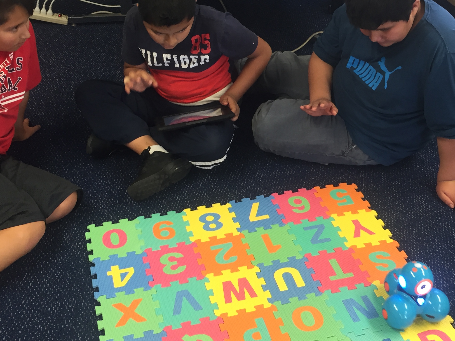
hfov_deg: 40.4
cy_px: 136
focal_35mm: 47
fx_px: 618
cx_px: 256
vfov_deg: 30.8
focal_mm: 4.15
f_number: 2.2
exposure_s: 1/30
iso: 64
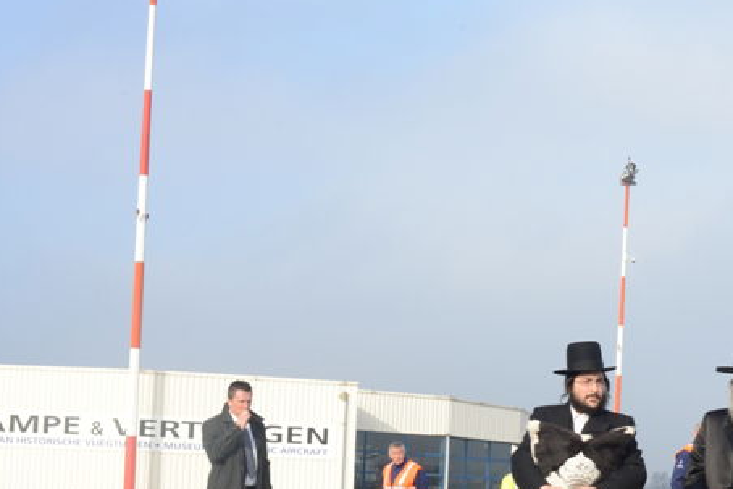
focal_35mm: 79
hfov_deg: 24.5
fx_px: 1609
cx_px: 738
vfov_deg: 17.1
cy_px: 414
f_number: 16
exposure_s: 1/200
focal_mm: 35
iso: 640
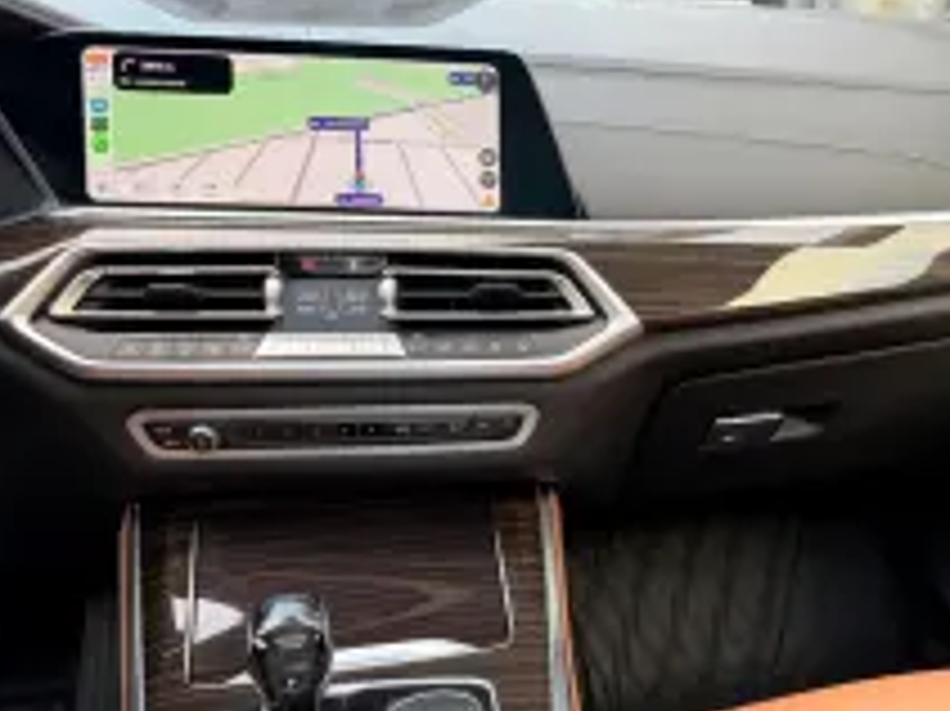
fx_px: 1125
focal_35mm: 41
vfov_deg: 35.0
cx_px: 752
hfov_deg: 43.8
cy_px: 418
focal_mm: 6.76
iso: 160
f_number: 1.78
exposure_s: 1/76
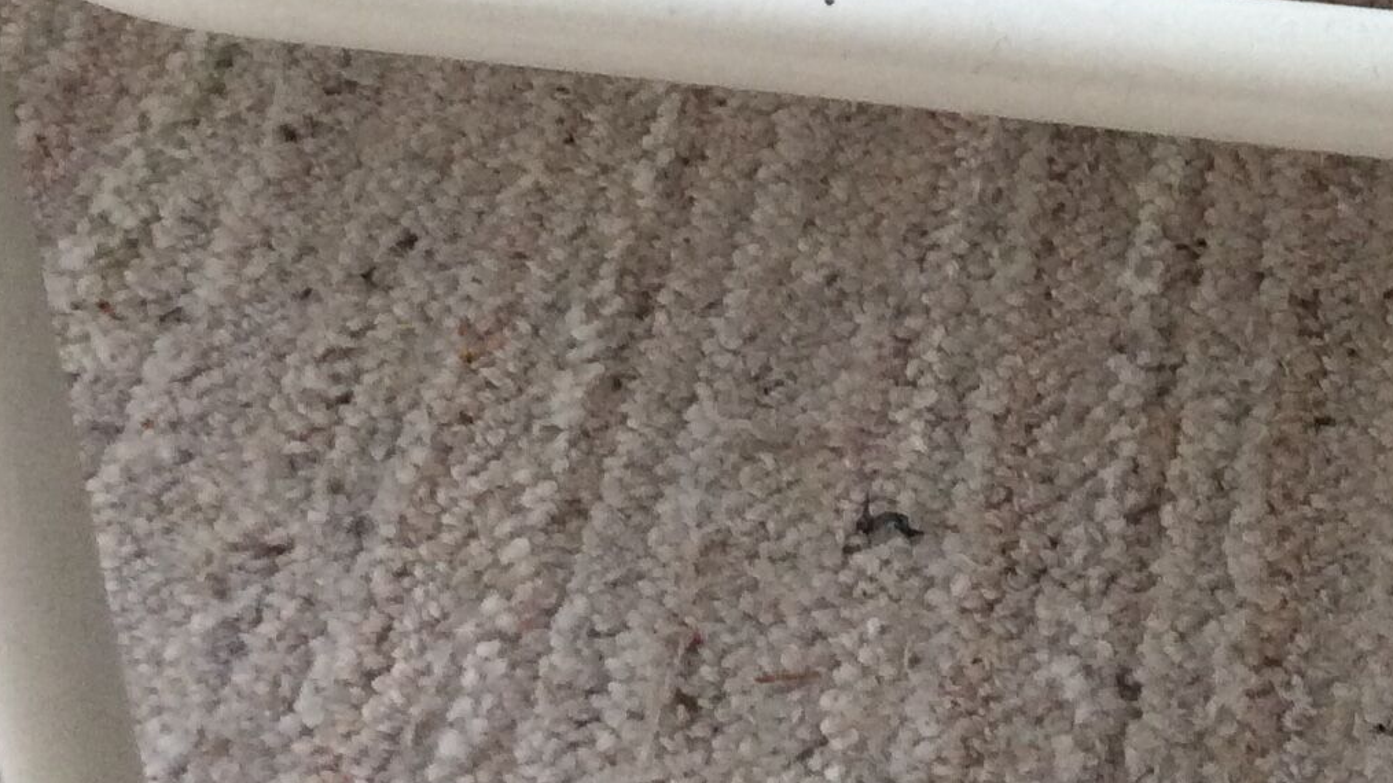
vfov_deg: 13.0
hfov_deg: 23.5
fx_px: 3287
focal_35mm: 89
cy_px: -302
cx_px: 1159
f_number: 2.4
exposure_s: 1/25
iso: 80
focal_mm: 3.3
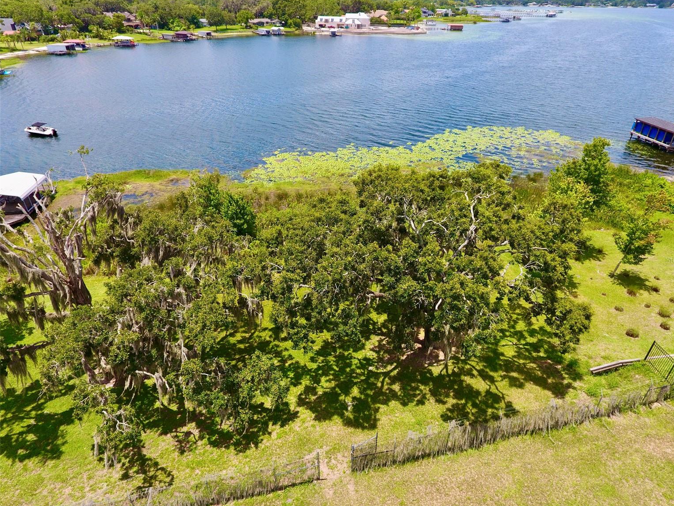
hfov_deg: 78.9
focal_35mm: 21
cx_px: 353
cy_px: 259
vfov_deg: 63.4
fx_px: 409
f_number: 2.8
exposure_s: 1/509
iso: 100
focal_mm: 3.61
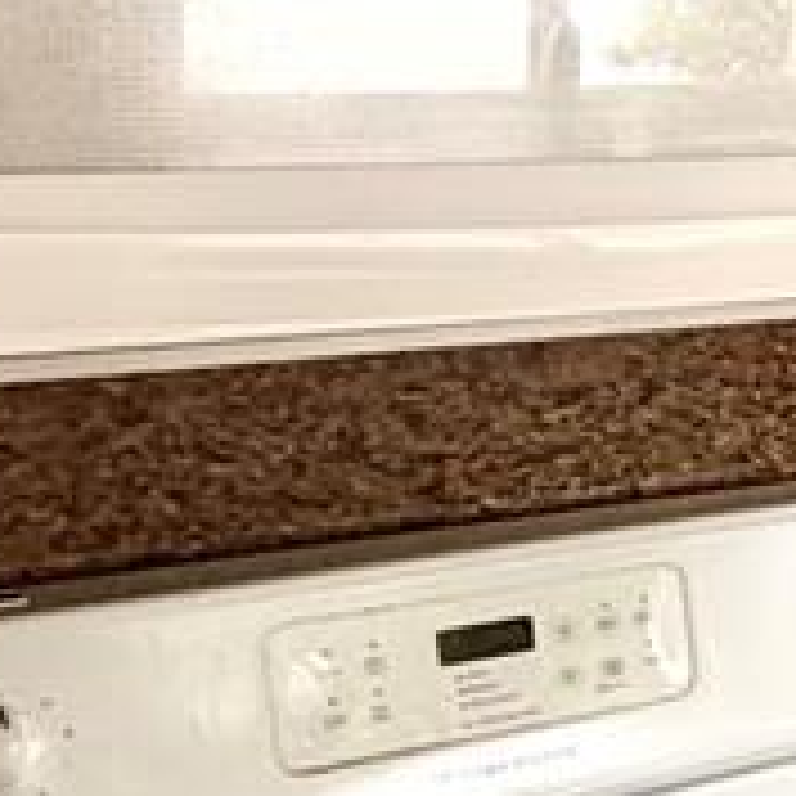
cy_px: 279
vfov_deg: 20.6
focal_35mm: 84
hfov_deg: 13.9
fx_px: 2185
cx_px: 1956
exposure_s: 1/121
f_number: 2.2
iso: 160
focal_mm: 2.22
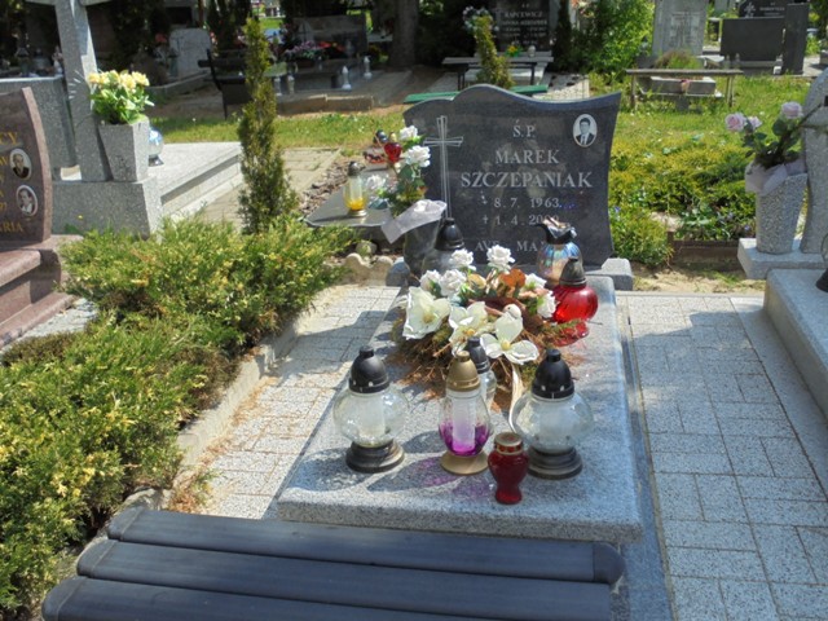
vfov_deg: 41.8
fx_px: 813
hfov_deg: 54.0
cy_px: 310
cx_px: 414
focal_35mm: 34
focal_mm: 6.1
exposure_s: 1/640
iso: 100
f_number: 4
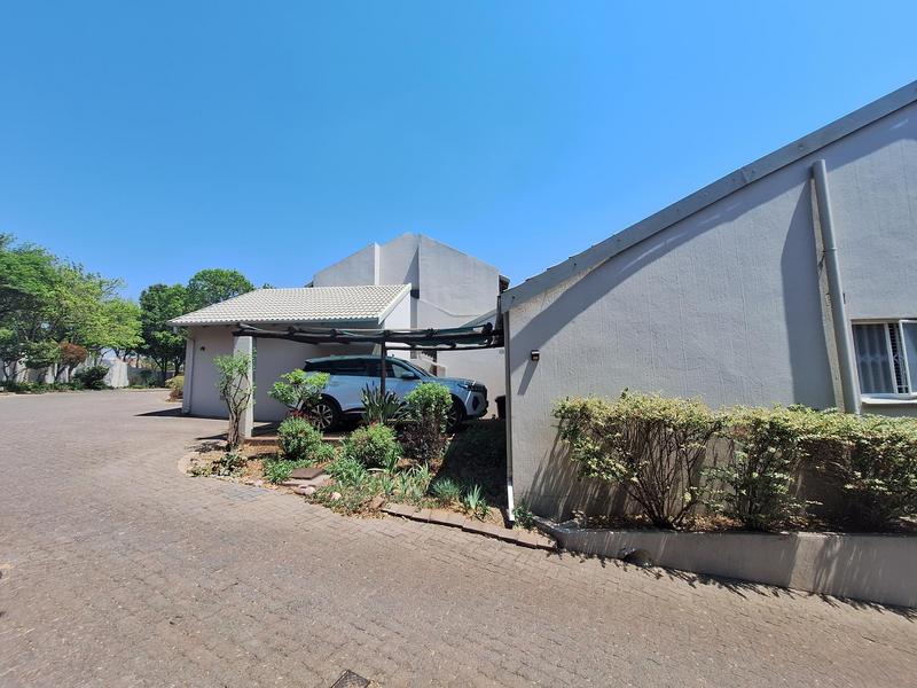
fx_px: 344
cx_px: 458
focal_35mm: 13
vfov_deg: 89.9
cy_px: 344
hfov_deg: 106.2
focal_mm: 1.74
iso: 40
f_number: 2.2
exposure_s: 1/1086
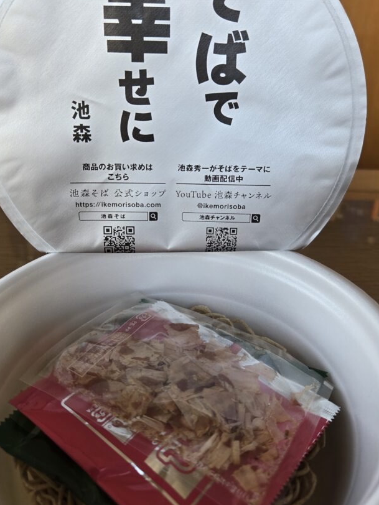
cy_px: 233
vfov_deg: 61.6
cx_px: 185
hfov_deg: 48.2
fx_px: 423
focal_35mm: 29
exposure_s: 1/180
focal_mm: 5.4
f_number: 1.8
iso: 50
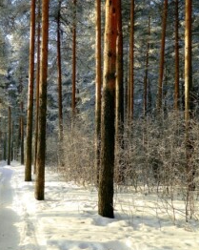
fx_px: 310
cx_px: 50
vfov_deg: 43.9
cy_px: 125
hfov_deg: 34.9
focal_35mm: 42
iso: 80
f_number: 3.1
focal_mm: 4.5
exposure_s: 1/250
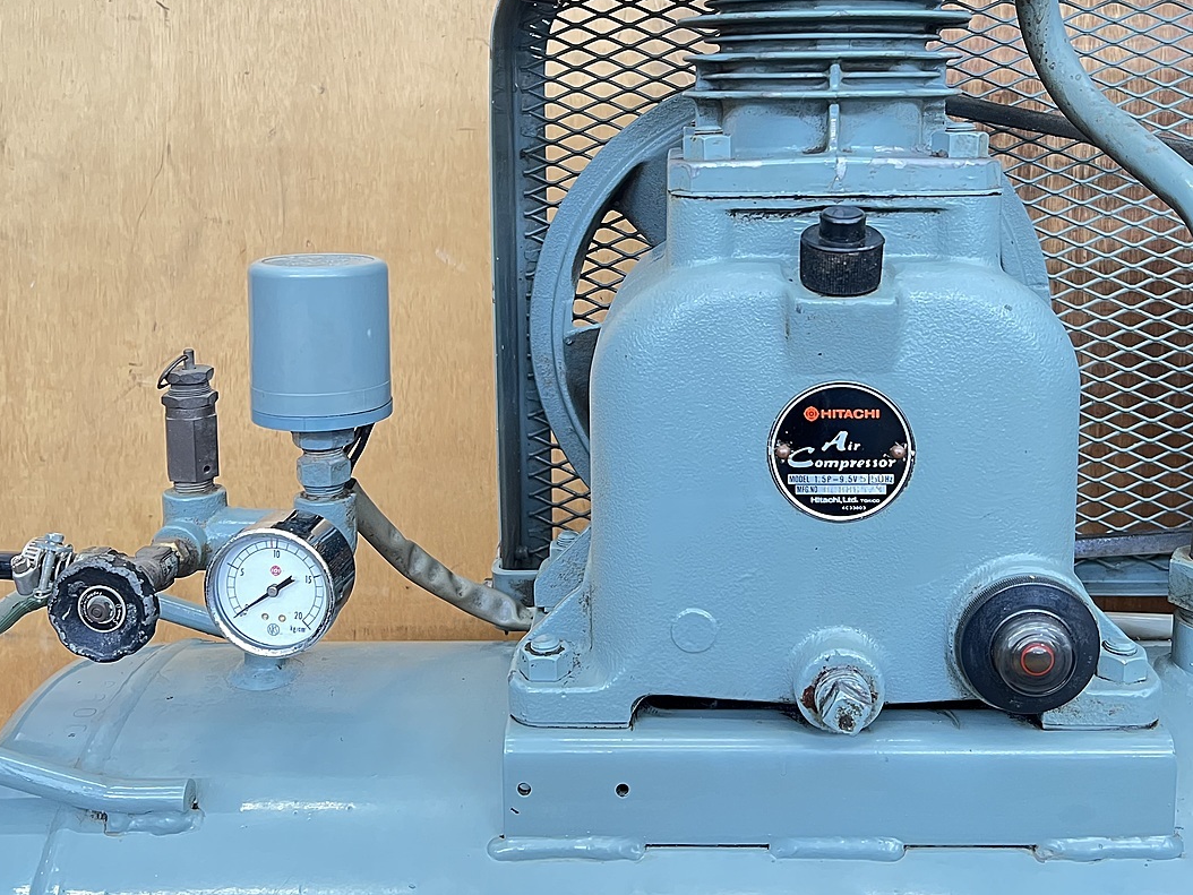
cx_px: 659
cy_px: 266
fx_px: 1275
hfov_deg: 50.0
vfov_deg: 38.0
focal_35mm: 37
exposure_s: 1/60
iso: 250
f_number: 1.5
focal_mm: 5.7
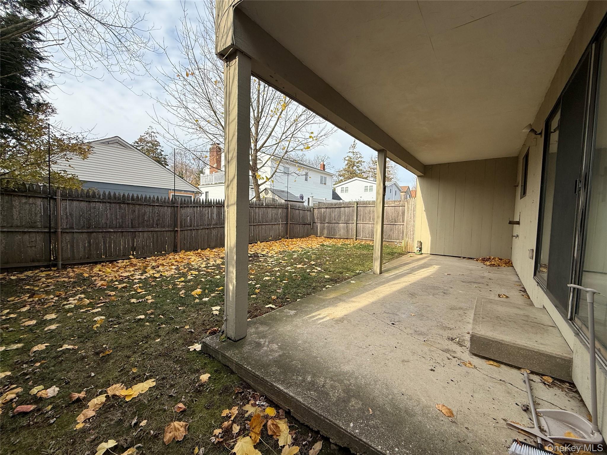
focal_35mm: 14
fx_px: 245
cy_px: 228
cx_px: 304
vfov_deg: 85.7
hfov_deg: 102.1
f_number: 2.2
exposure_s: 1/789
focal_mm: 2.22
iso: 50
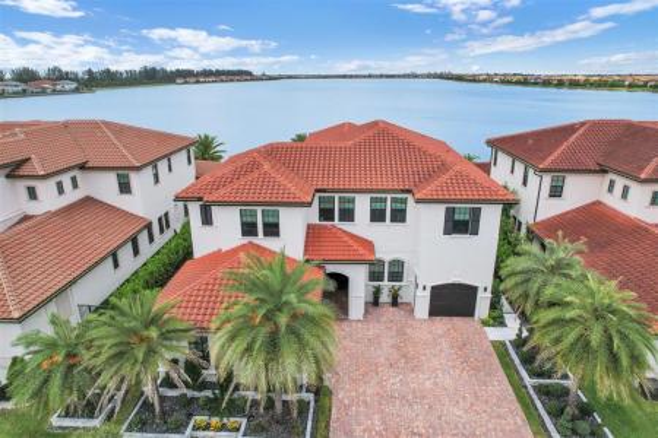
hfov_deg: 78.6
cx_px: 329
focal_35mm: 22
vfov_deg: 57.2
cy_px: 219
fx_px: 402
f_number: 2.8
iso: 130
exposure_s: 1/2000
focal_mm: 8.38
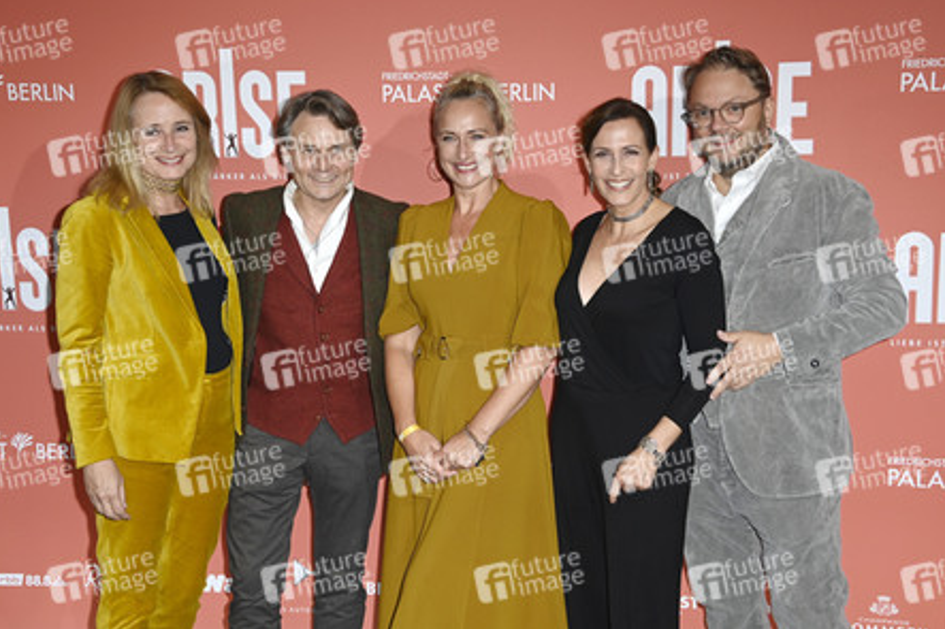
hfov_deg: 35.1
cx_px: 472
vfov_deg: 23.8
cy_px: 311
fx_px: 1496
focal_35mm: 57
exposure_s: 1/160
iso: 640
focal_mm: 56
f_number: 5.6
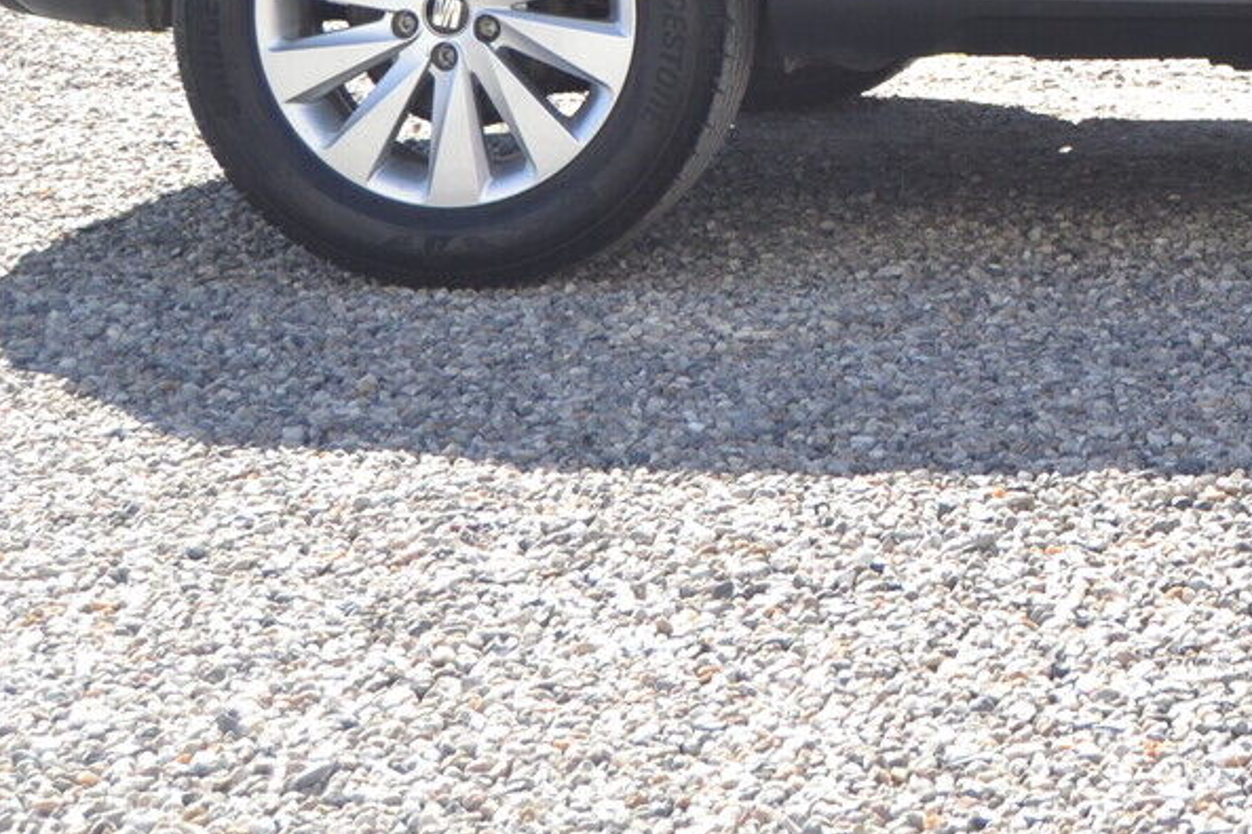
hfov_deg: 13.2
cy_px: -420
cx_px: 1636
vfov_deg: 8.9
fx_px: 5236
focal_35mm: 151
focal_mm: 31
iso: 100
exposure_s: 1/160
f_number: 6.3
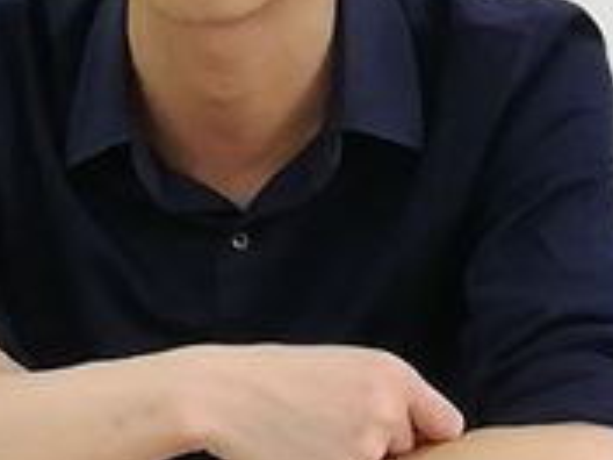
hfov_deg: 6.5
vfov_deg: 4.9
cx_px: 247
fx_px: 5419
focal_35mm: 306
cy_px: 150
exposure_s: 1/33.3
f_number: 2.2
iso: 250
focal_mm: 3.81
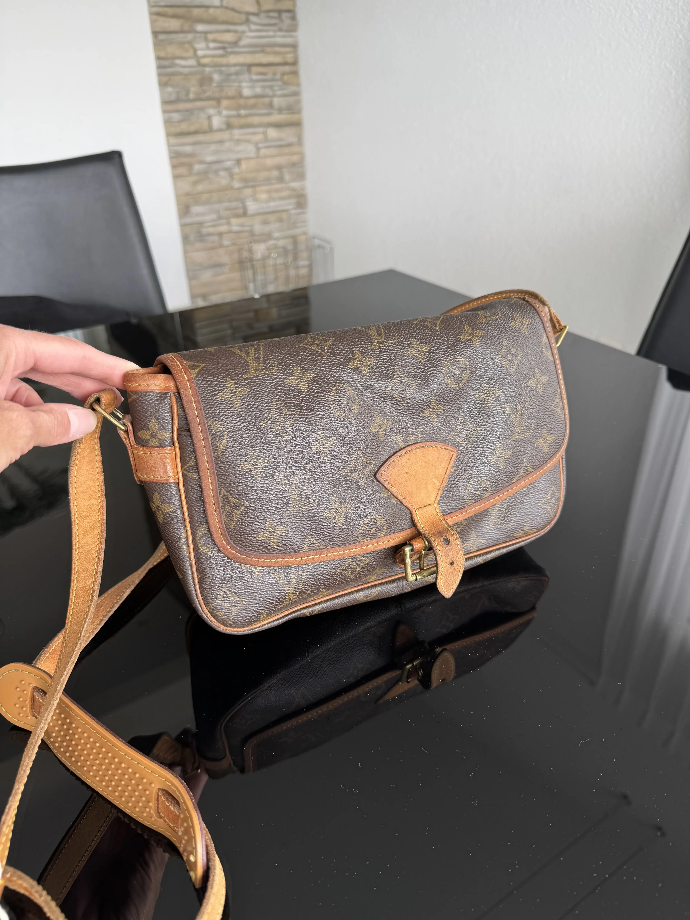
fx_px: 638
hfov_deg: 56.8
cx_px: 345
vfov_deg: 71.6
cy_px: 460
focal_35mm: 24
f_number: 1.78
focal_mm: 6.76
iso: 64
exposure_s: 1/121
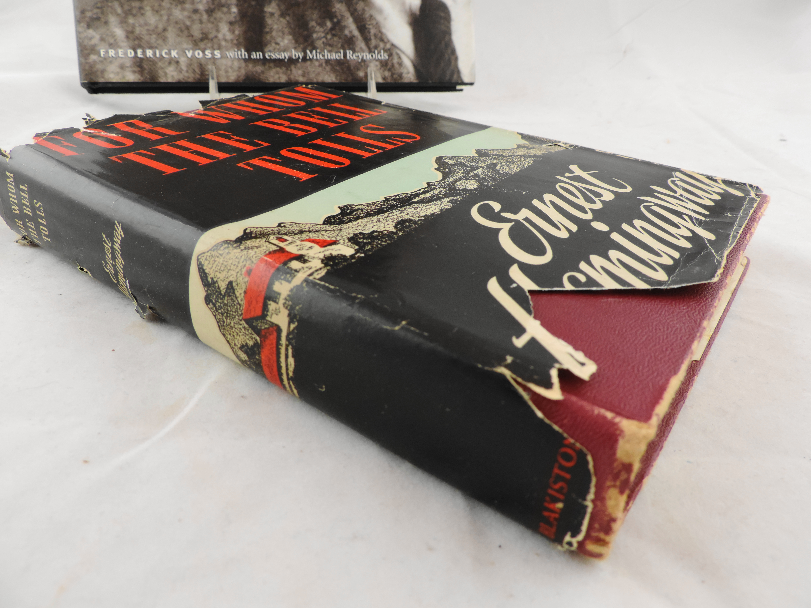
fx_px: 562
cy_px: 304
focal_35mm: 24
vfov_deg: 56.8
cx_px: 406
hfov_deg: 71.6
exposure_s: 1/30
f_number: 3.3
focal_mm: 4.3
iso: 180
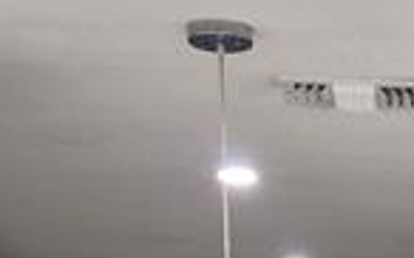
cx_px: 468
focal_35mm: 134
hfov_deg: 15.2
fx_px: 1511
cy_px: 794
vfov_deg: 8.2
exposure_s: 1/180
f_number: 1.8
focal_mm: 5.4
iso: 200
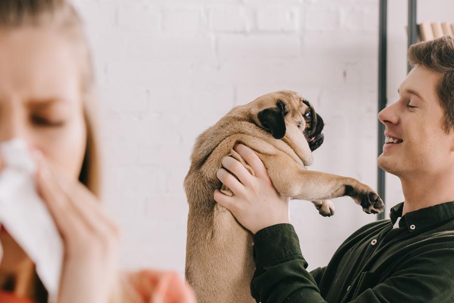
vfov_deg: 9.9
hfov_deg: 14.9
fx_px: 1741
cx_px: 203
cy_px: 198
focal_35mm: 138
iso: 500
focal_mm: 86
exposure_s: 1/200
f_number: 6.3
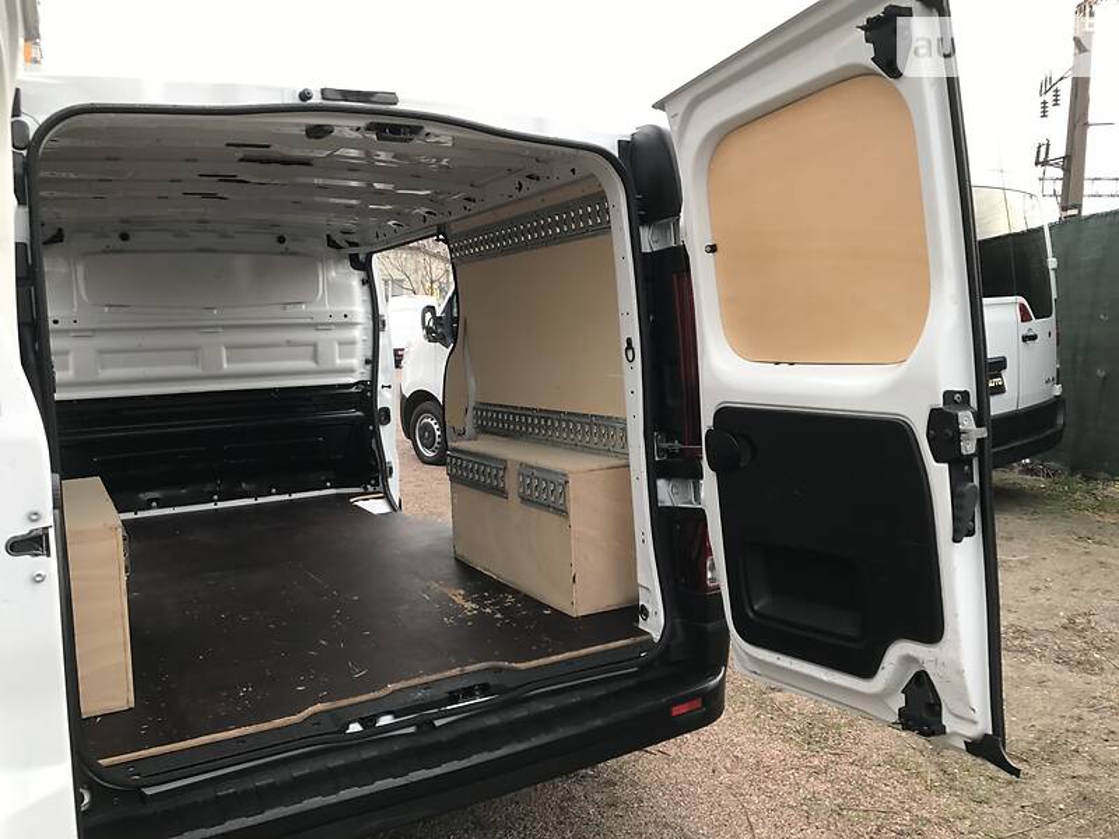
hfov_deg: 63.4
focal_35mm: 28
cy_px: 420
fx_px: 905
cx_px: 560
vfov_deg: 49.7
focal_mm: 4
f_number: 1.8
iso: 20
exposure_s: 1/113
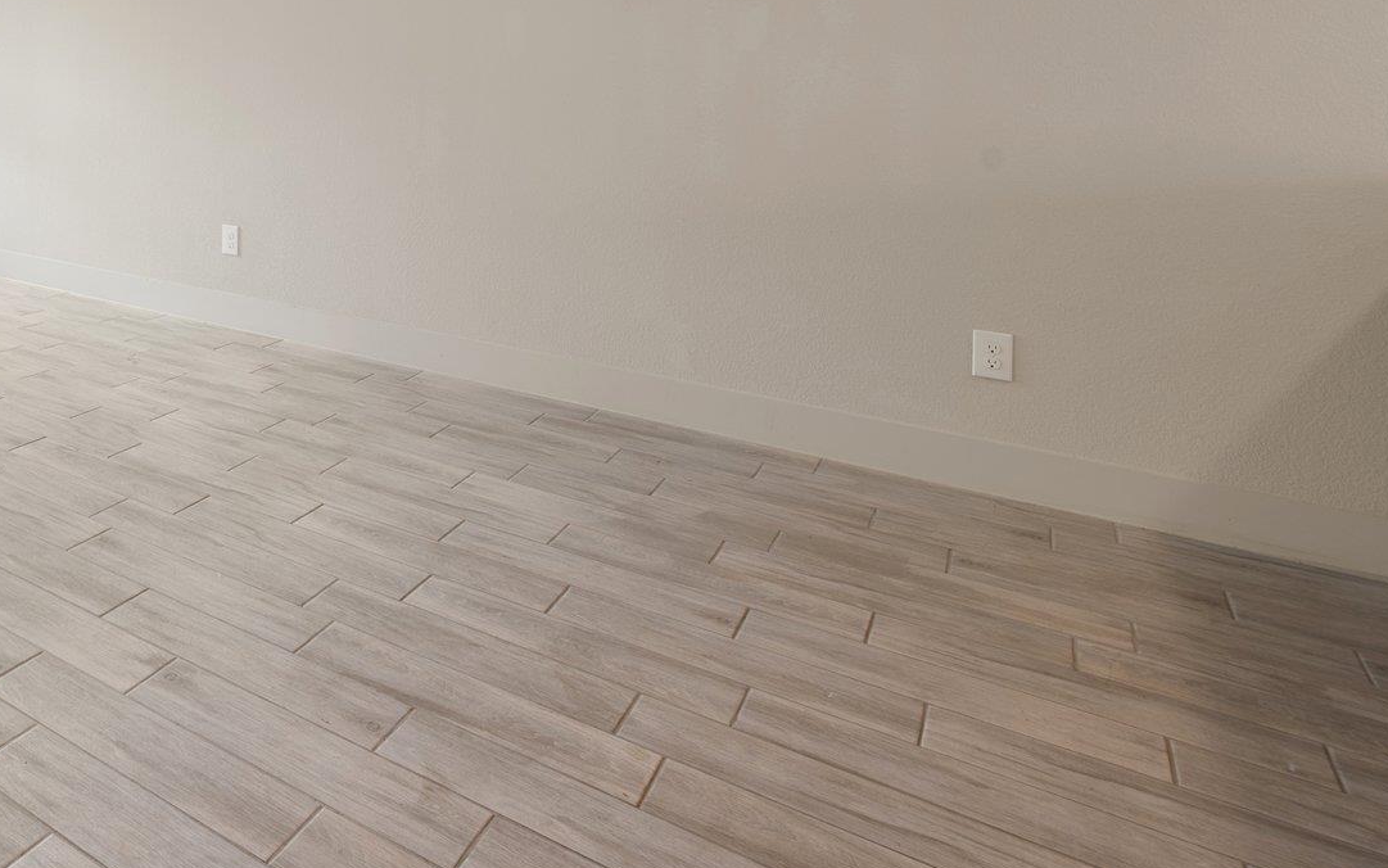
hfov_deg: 56.8
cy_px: 74
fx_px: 1022
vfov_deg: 42.0
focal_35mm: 27
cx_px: 89
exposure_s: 1/1.25
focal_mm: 14
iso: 100
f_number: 8
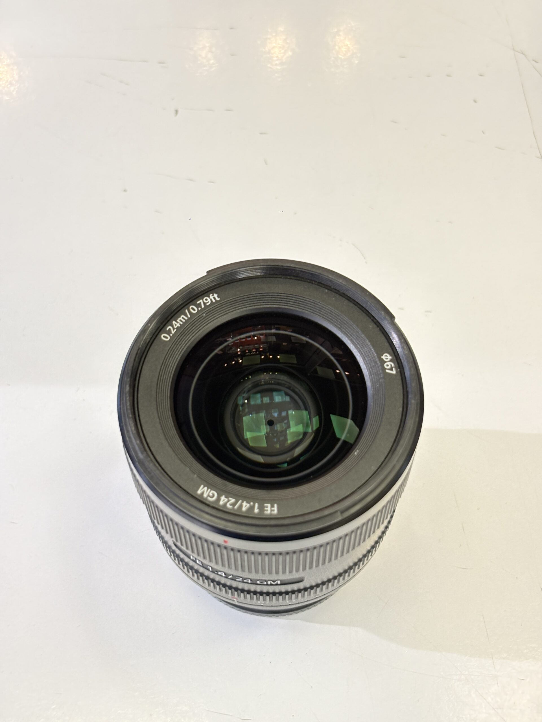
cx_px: 271
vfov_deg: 36.8
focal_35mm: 52
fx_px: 1086
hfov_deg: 28.0
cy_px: 361
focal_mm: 5.96
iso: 125
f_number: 1.6
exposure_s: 1/33
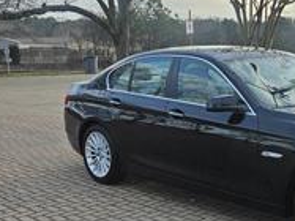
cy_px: 186
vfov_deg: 23.2
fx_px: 528
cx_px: 229
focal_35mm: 62
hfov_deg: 30.6
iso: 32
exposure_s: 1/522
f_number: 1.8
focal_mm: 5.4
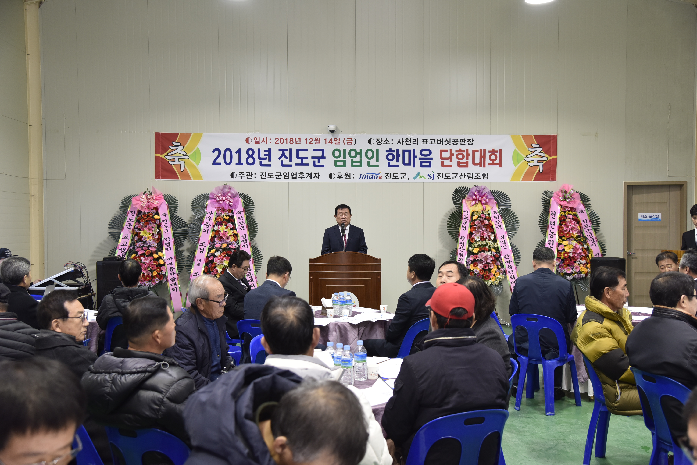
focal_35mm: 38
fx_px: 736
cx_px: 348
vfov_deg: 35.1
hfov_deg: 50.7
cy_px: 232
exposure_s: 1/125
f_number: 4.5
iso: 800
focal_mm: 38
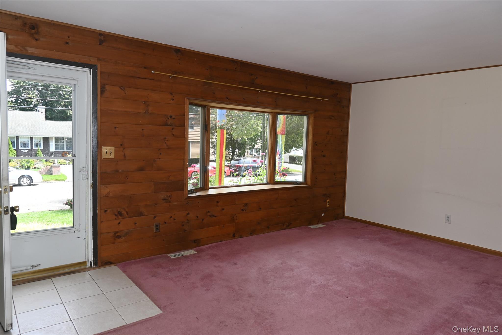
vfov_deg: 53.1
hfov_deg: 73.7
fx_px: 335
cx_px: 251
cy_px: 168
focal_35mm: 24
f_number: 5.6
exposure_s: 1/125
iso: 200
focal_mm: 16
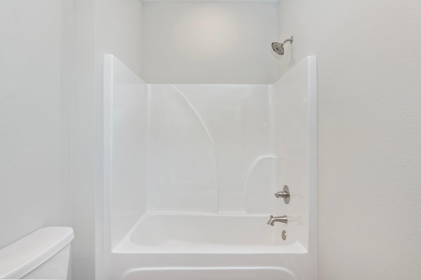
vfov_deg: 73.7
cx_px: 210
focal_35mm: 16
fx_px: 187
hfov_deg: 96.8
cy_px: 140
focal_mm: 16
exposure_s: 1/8
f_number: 9
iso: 160
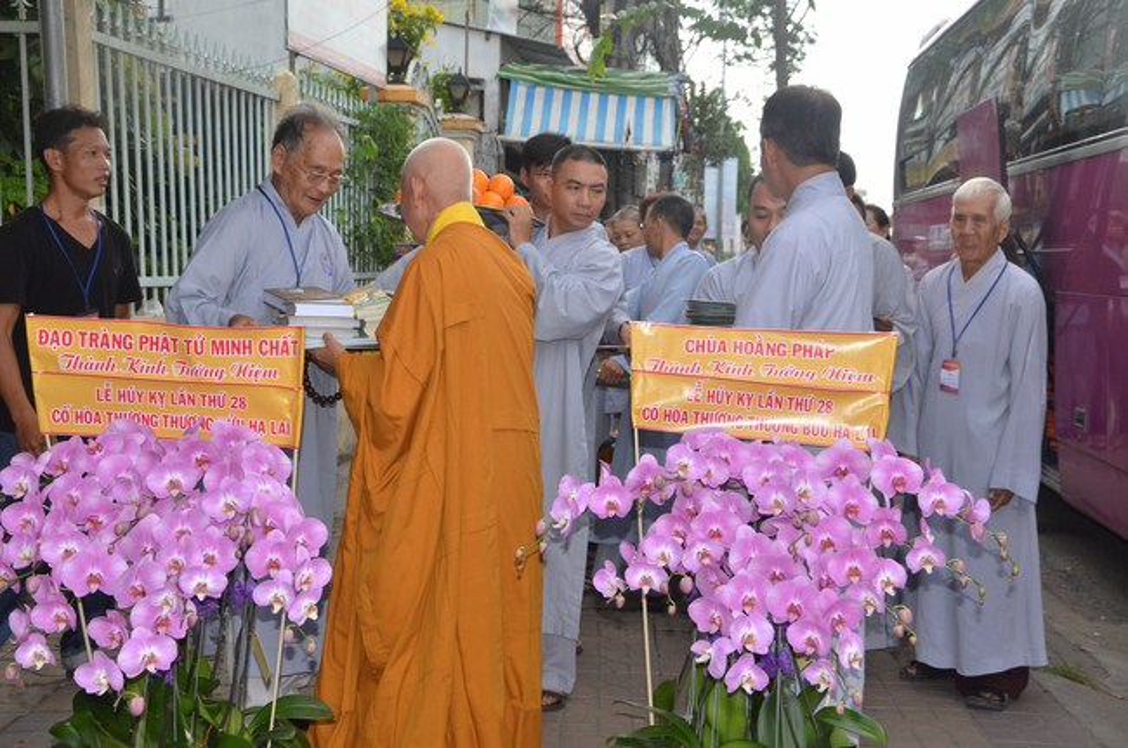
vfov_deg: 25.7
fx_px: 1642
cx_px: 564
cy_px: 374
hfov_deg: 37.9
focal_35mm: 52
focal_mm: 35
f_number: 10
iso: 640
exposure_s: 1/250
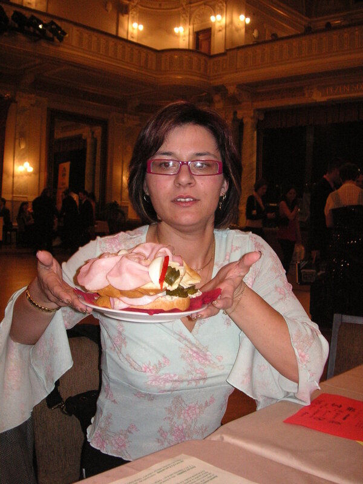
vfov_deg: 50.1
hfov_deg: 38.7
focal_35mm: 37
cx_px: 182
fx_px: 517
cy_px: 242
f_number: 2.8
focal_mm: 6.1
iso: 160
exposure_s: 1/45
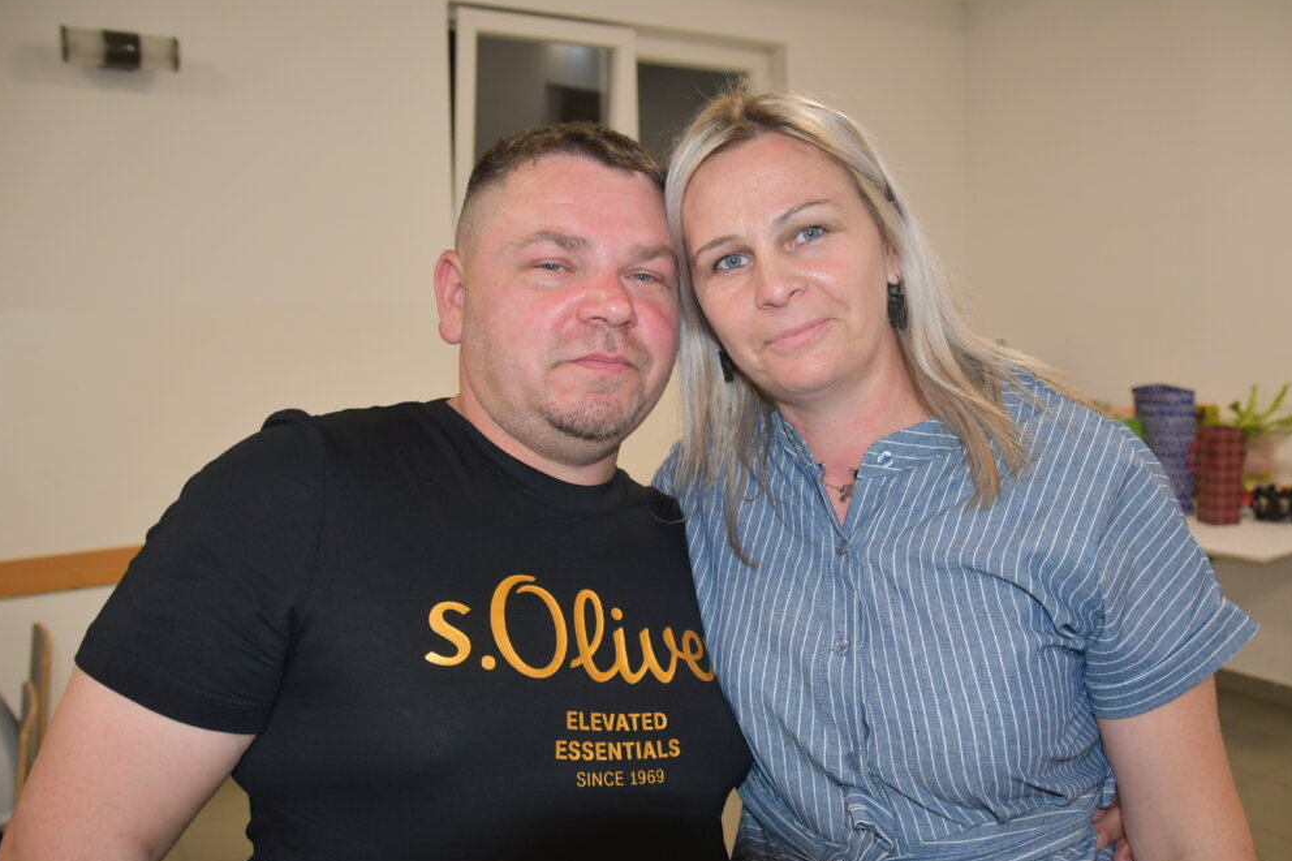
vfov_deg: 41.1
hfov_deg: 58.7
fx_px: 1148
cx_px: 659
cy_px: 429
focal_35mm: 32
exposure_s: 1/60
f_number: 3.5
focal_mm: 21
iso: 720
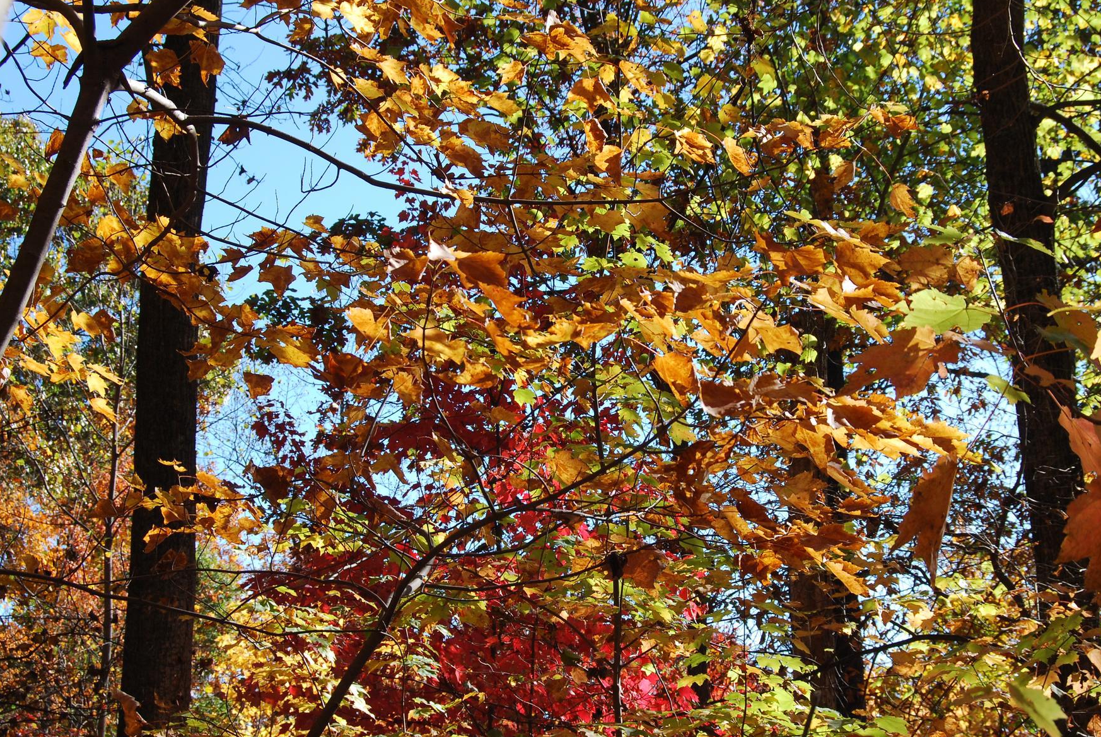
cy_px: 376
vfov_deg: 22.1
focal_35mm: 62
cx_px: 613
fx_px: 1885
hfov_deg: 32.5
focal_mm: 35
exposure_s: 1/160
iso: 200
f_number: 10
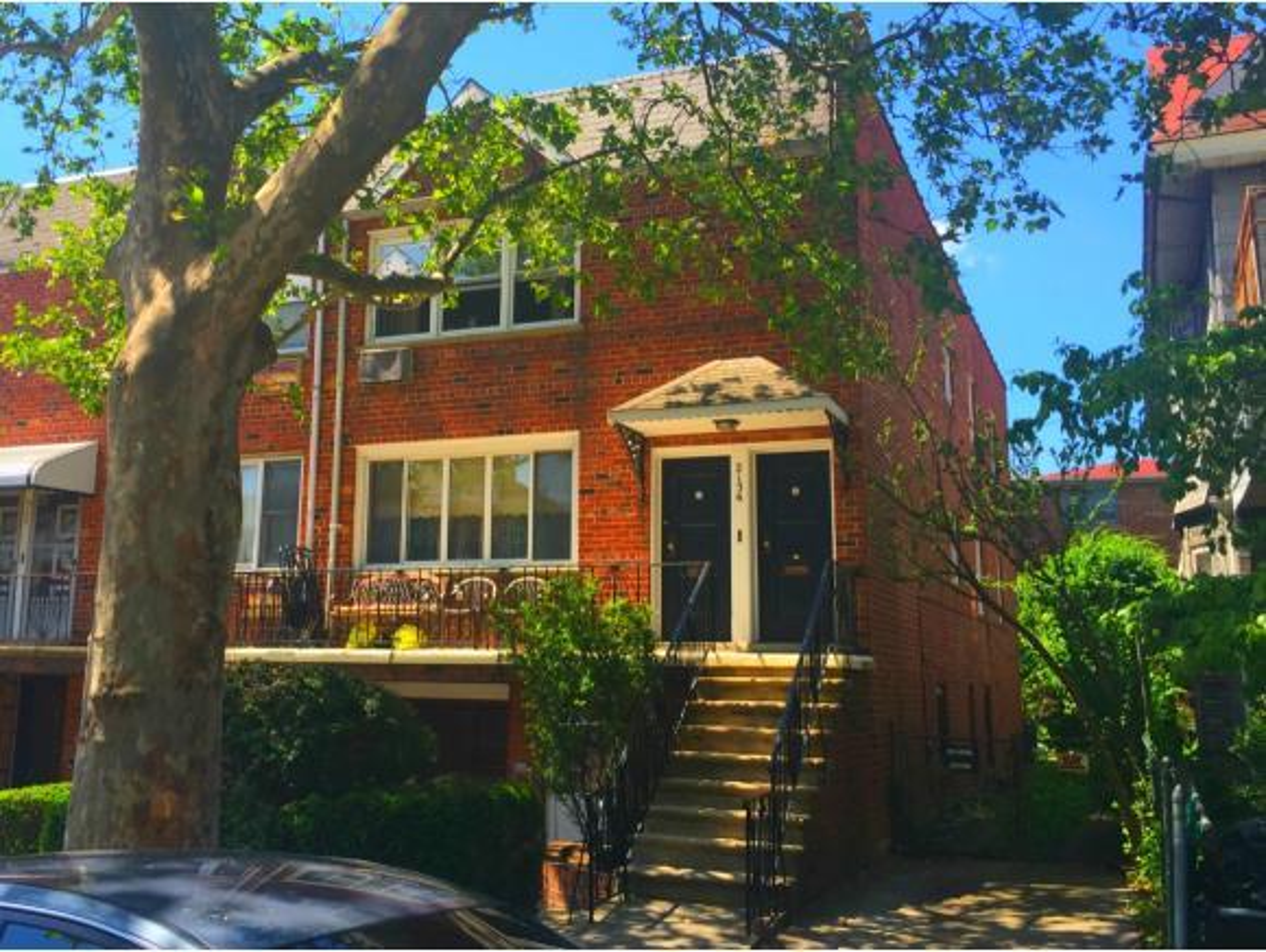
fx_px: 1061
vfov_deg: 48.3
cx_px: 633
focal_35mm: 29
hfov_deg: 61.6
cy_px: 476
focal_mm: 4.15
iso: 32
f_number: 2.2
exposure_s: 1/842
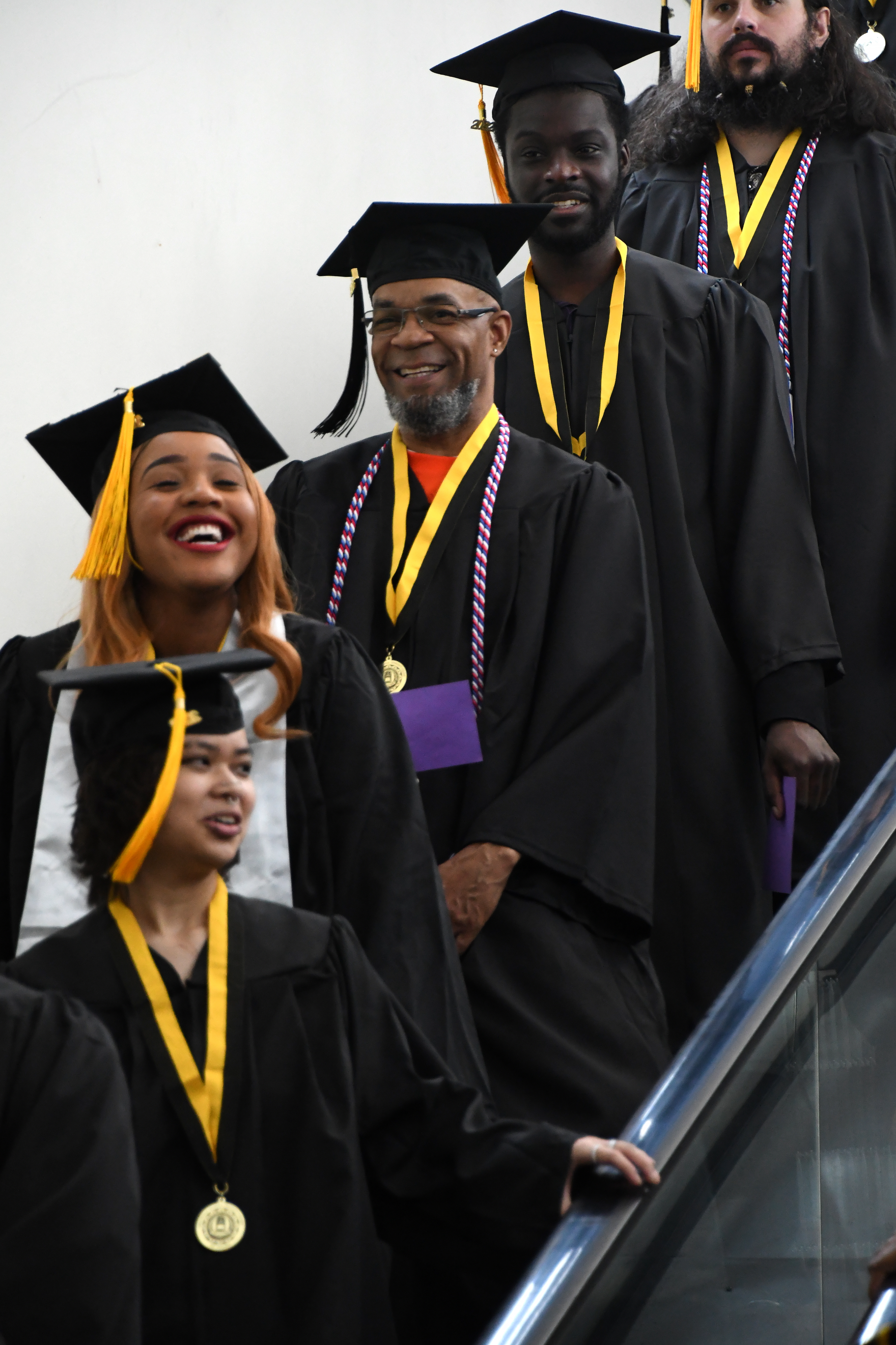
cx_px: 448
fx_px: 8119
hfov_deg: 6.3
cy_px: 672
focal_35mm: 218
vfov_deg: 9.5
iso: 2500
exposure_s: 1/160
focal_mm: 145
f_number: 6
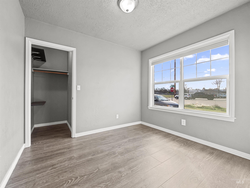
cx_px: 125
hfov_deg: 102.1
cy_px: 94
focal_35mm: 14
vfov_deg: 85.7
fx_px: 101
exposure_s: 1/20
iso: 400
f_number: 8
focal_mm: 7
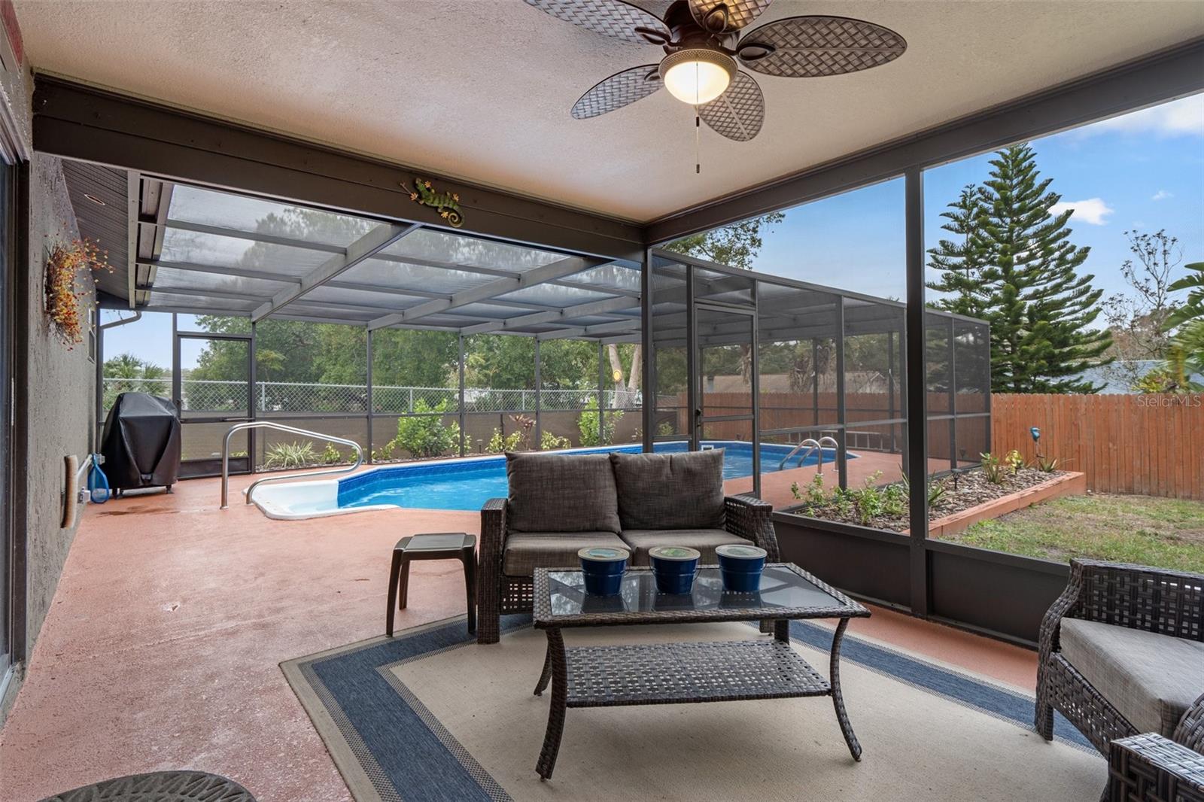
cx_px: 602
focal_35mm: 16
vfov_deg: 73.7
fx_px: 535
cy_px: 401
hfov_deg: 96.7
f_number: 8
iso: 400
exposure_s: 1/13
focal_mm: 16
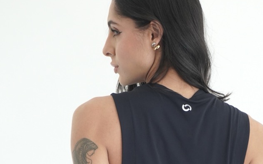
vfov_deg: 8.8
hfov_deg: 14.3
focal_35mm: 146
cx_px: 171
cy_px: 221
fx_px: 1047
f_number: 5.6
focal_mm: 47
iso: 800
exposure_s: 1/160
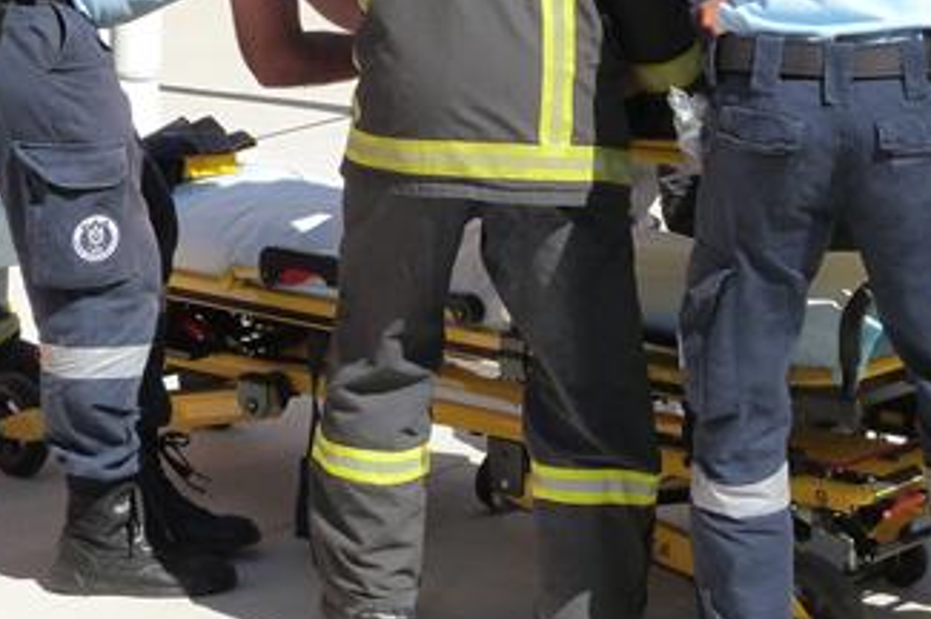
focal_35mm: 123
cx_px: 602
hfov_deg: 16.6
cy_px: 37
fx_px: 3178
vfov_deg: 11.0
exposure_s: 1/400
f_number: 5.6
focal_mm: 10.8
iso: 160
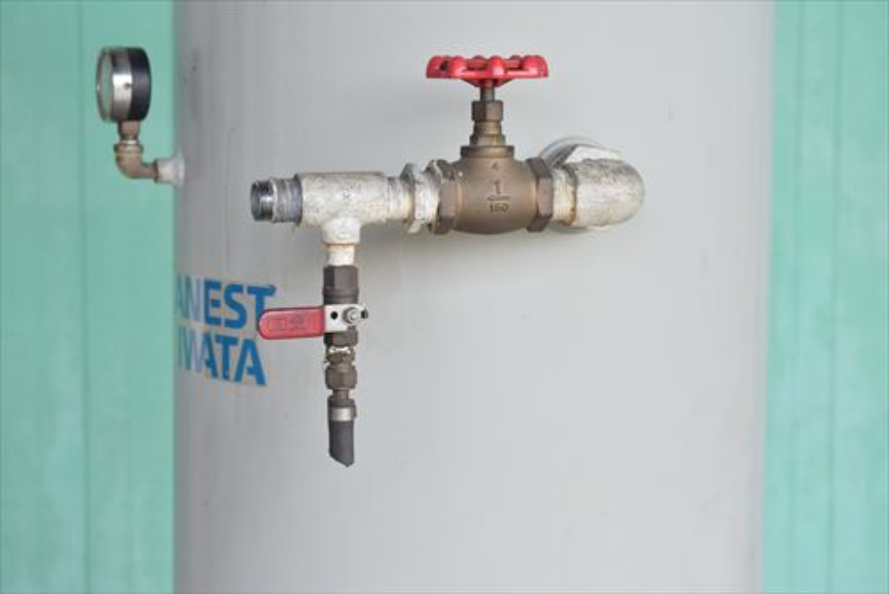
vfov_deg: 14.7
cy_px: 297
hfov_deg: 21.9
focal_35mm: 93
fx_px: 2298
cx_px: 444
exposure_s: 1/1000
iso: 1250
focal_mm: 62
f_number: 6.3
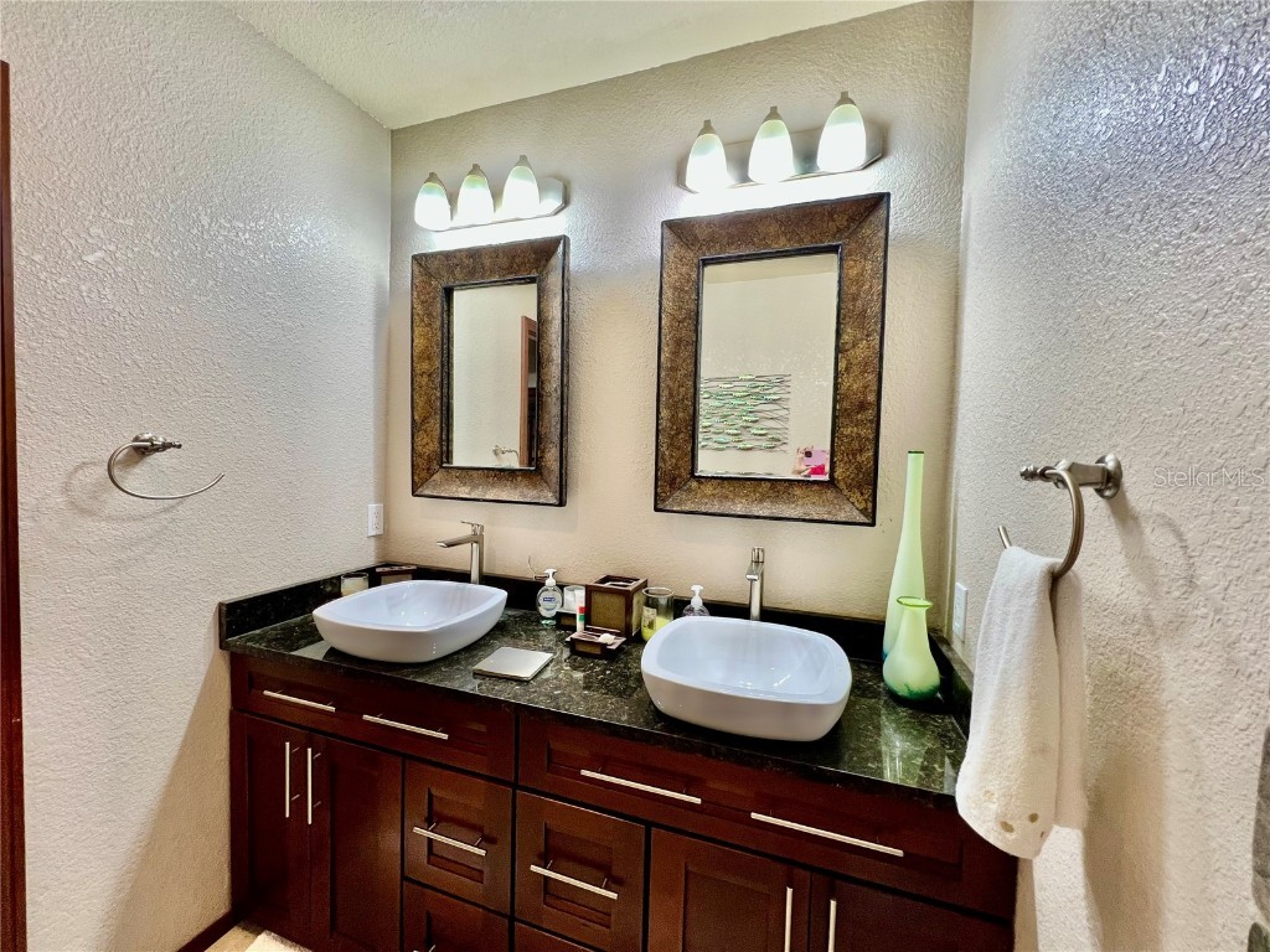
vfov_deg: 89.9
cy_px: 476
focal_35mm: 13
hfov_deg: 106.2
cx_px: 635
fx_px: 477
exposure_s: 1/120
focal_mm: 1.57
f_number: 1.8
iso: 125
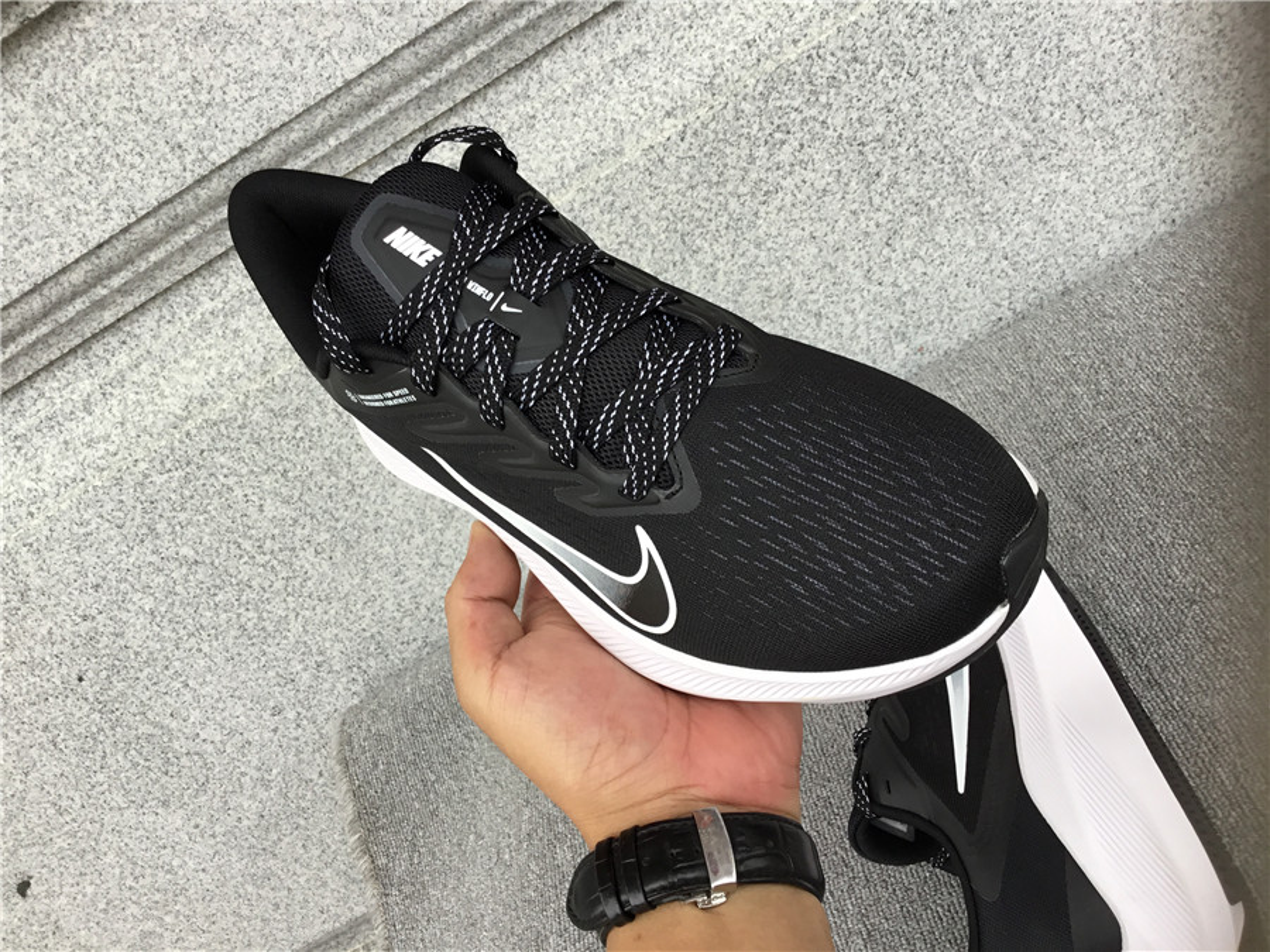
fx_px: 1137
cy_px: 476
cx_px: 635
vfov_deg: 45.4
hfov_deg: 58.4
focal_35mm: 31
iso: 40
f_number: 2.4
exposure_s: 1/100
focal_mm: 3.3
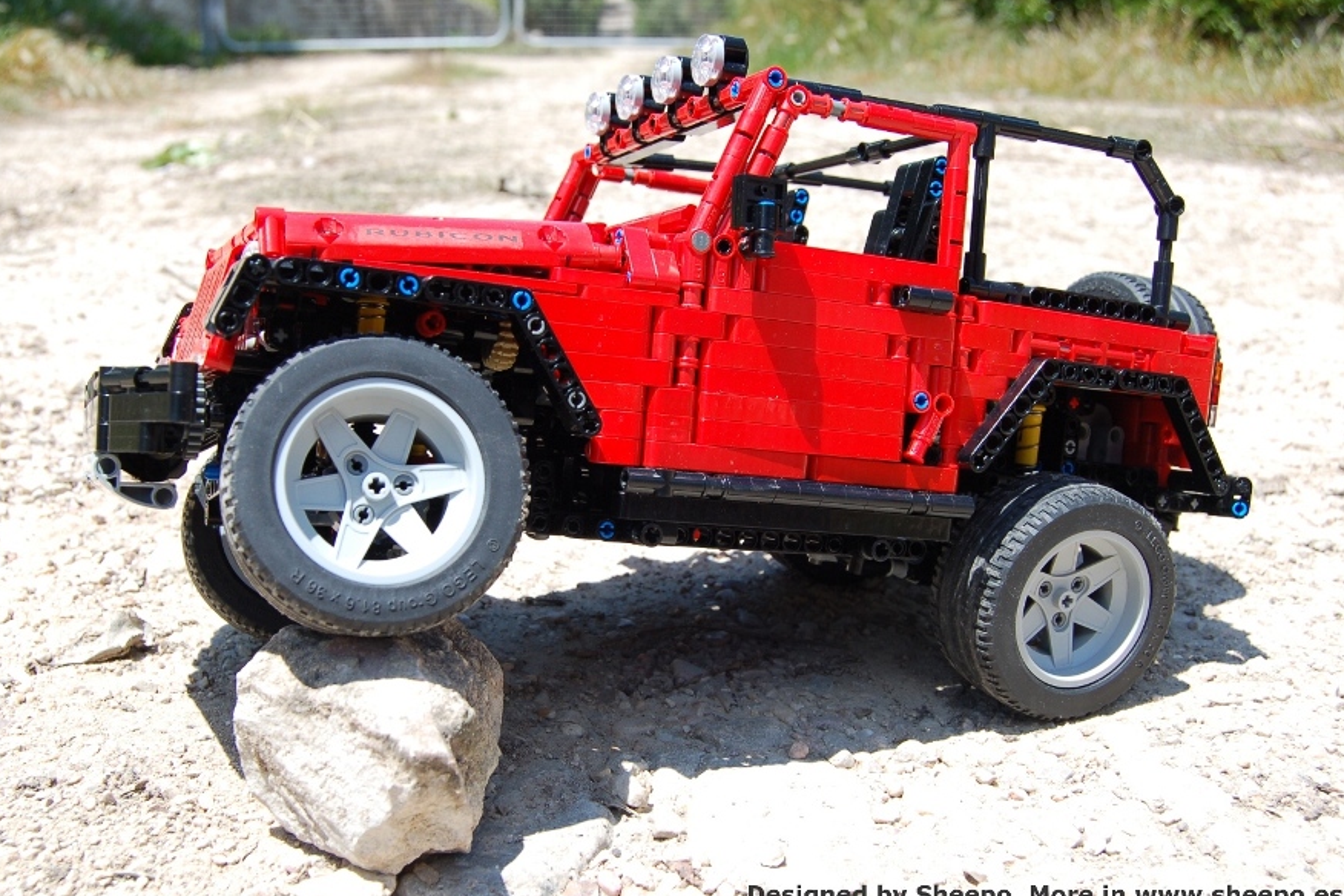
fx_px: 1381
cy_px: 448
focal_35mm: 37
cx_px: 655
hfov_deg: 51.9
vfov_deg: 35.9
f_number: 5.6
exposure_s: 1/400
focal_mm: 24
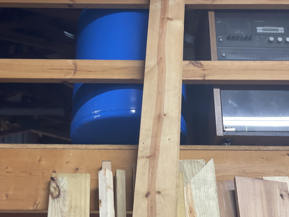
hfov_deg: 31.2
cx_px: 123
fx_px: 518
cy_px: 119
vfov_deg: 23.6
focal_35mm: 62
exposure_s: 1/40
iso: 160
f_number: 2
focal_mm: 6
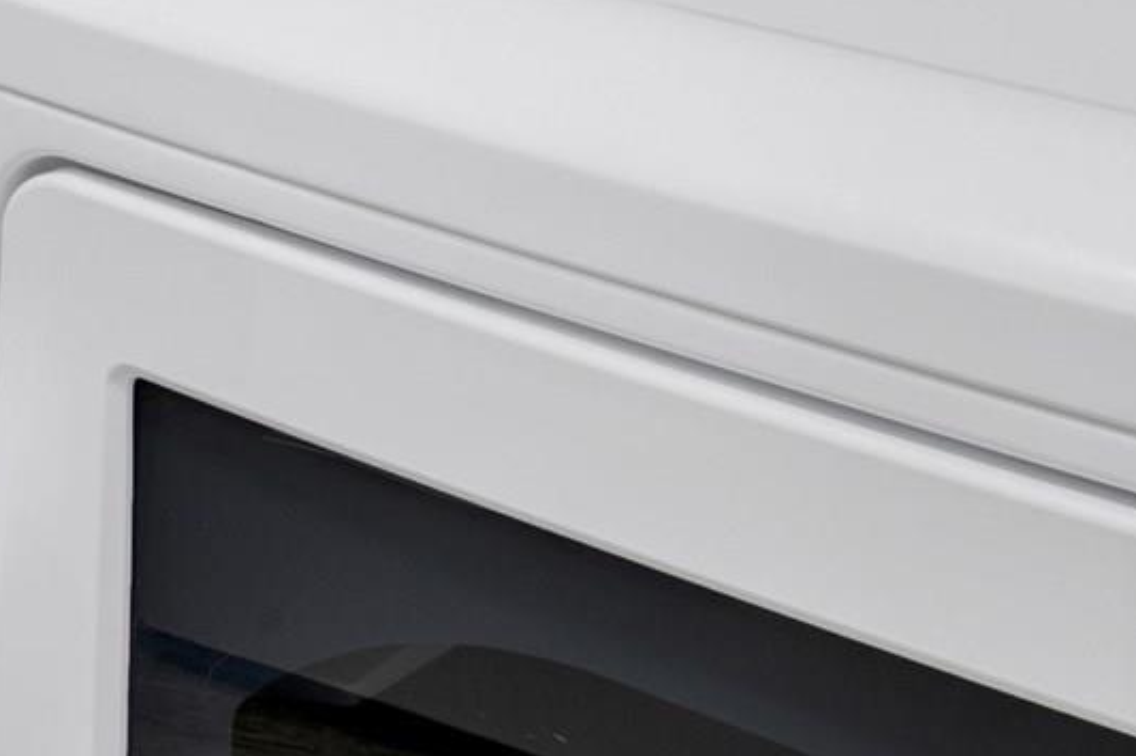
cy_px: -983
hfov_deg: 15.7
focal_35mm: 104
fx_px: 3280
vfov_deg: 11.2
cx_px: -1121
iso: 200
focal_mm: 18
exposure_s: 1/1.67
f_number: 11
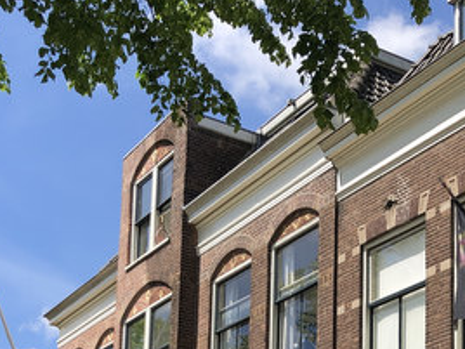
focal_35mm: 73
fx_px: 981
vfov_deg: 18.9
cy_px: 436
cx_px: 337
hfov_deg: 26.4
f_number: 1.8
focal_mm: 3.99
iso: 20
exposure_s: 1/1517
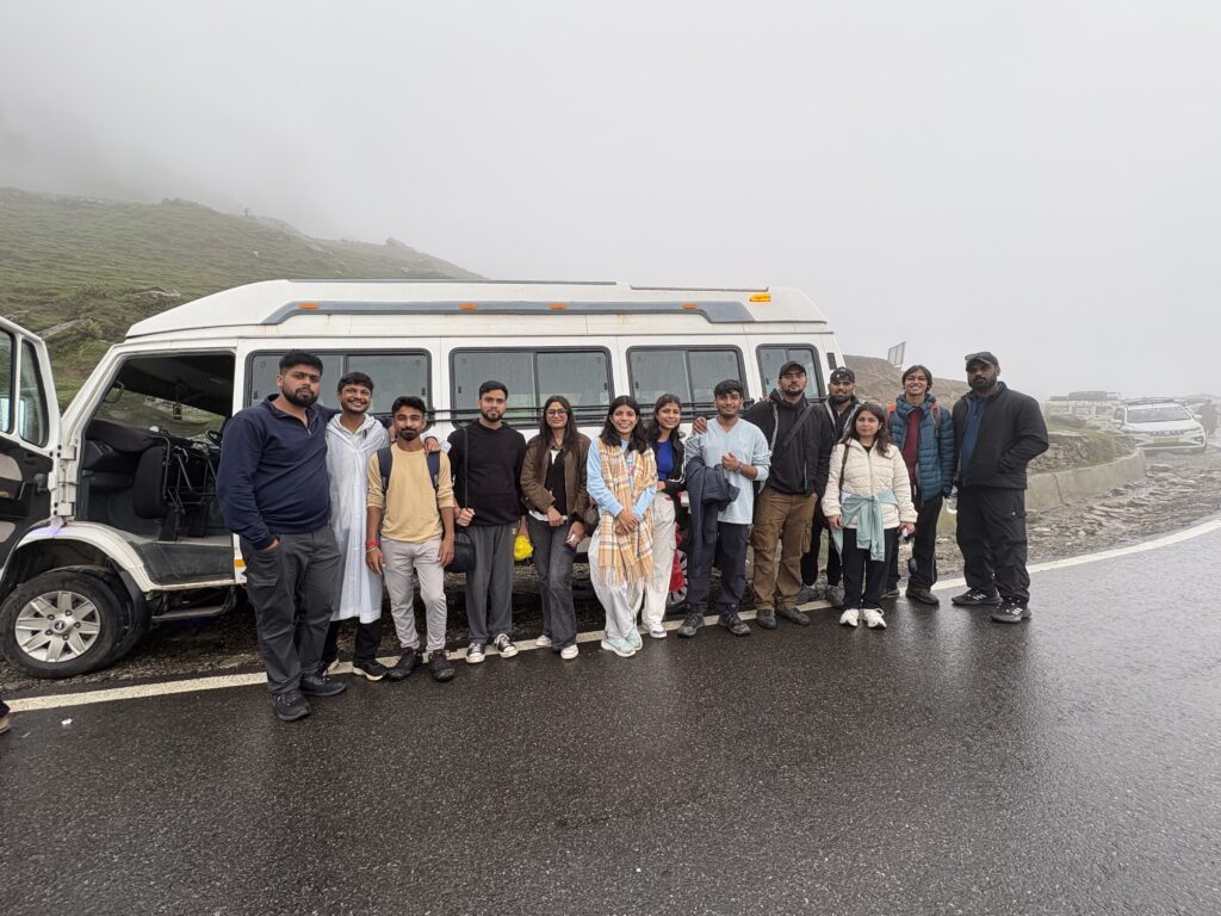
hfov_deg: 102.1
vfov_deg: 85.7
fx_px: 494
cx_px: 610
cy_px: 458
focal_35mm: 14
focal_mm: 2.22
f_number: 2.2
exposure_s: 1/99
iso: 64
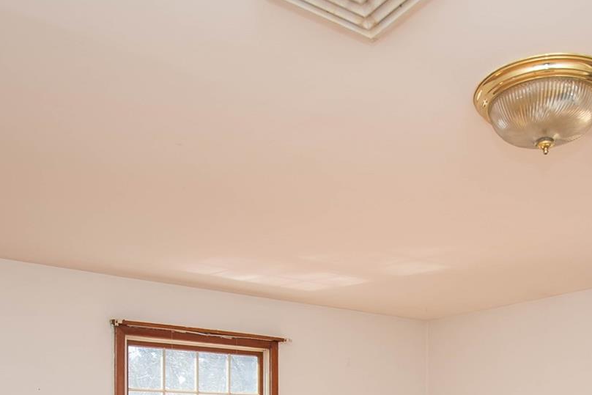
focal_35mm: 38
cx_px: 445
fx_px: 625
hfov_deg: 48.7
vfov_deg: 29.9
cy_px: 476
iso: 125
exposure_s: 1/60
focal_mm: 10
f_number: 4
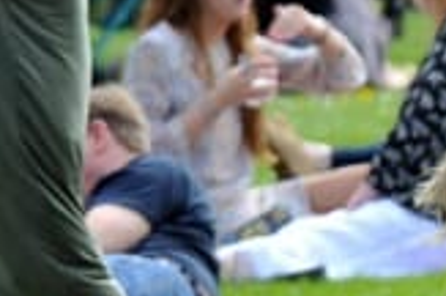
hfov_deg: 1.8
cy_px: -40
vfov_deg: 1.2
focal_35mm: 1132
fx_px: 13997
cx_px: 1311
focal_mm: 180
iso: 200
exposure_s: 1/250
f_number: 7.1
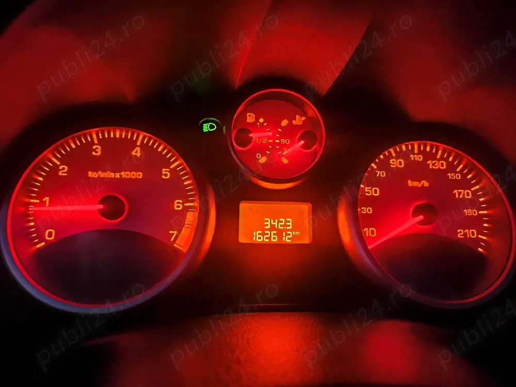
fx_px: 358
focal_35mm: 24
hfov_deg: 71.6
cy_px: 194
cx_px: 258
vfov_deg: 56.8
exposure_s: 1/14.3
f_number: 1.9
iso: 4000
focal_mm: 6.92
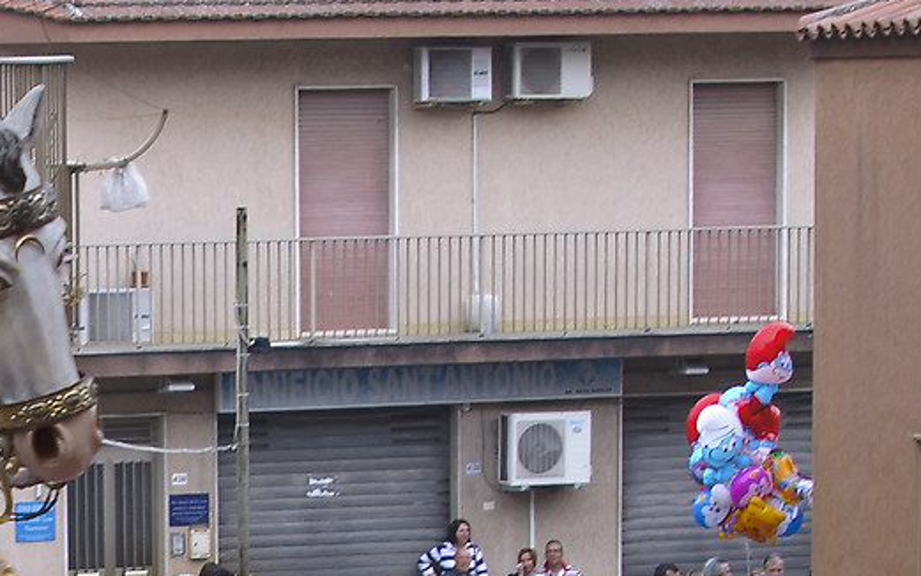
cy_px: 1012
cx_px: -177
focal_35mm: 197
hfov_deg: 10.5
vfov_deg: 6.5
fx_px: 4946
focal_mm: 28
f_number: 4.5
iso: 100
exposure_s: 1/50
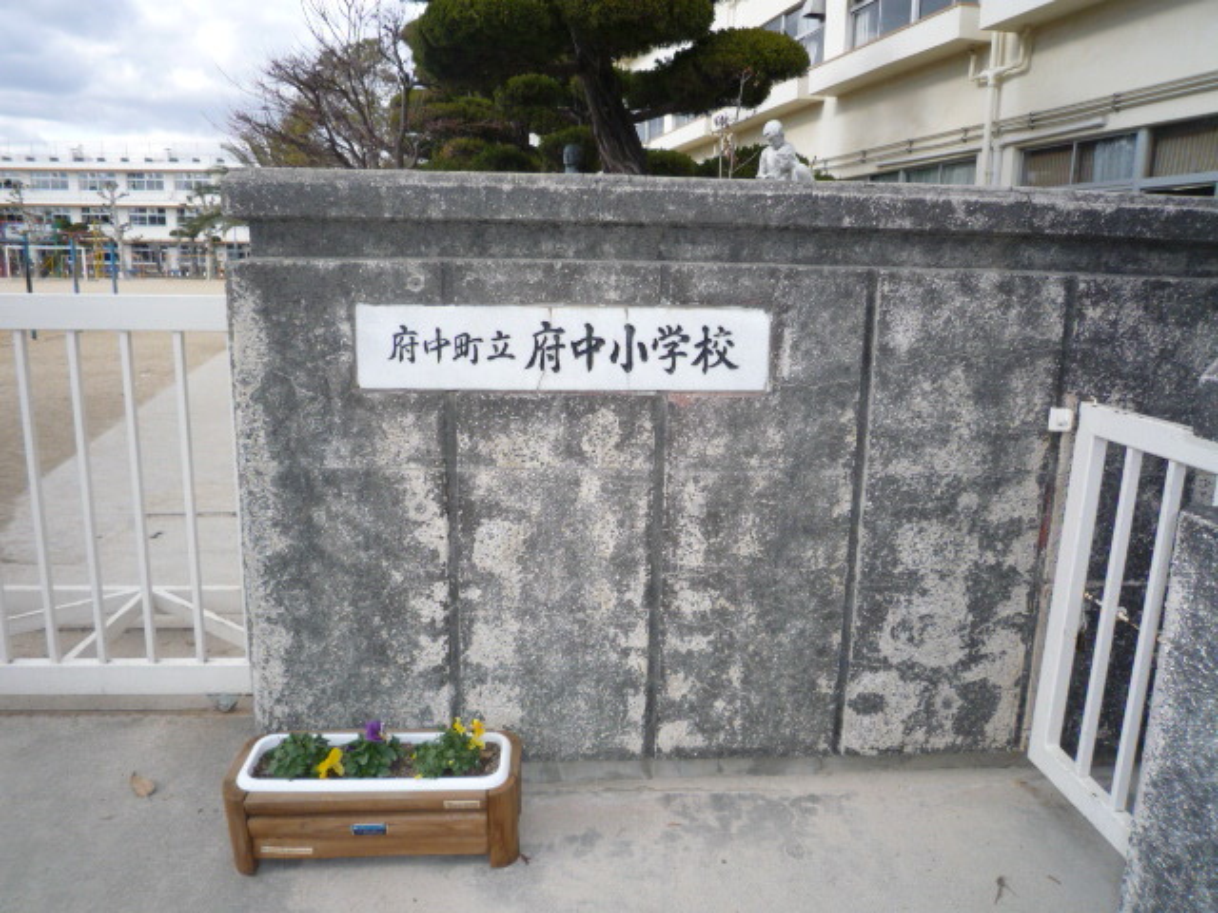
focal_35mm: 25
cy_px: 456
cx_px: 609
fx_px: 880
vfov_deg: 54.9
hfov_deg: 69.4
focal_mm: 4.4
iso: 100
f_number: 2.8
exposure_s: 1/500
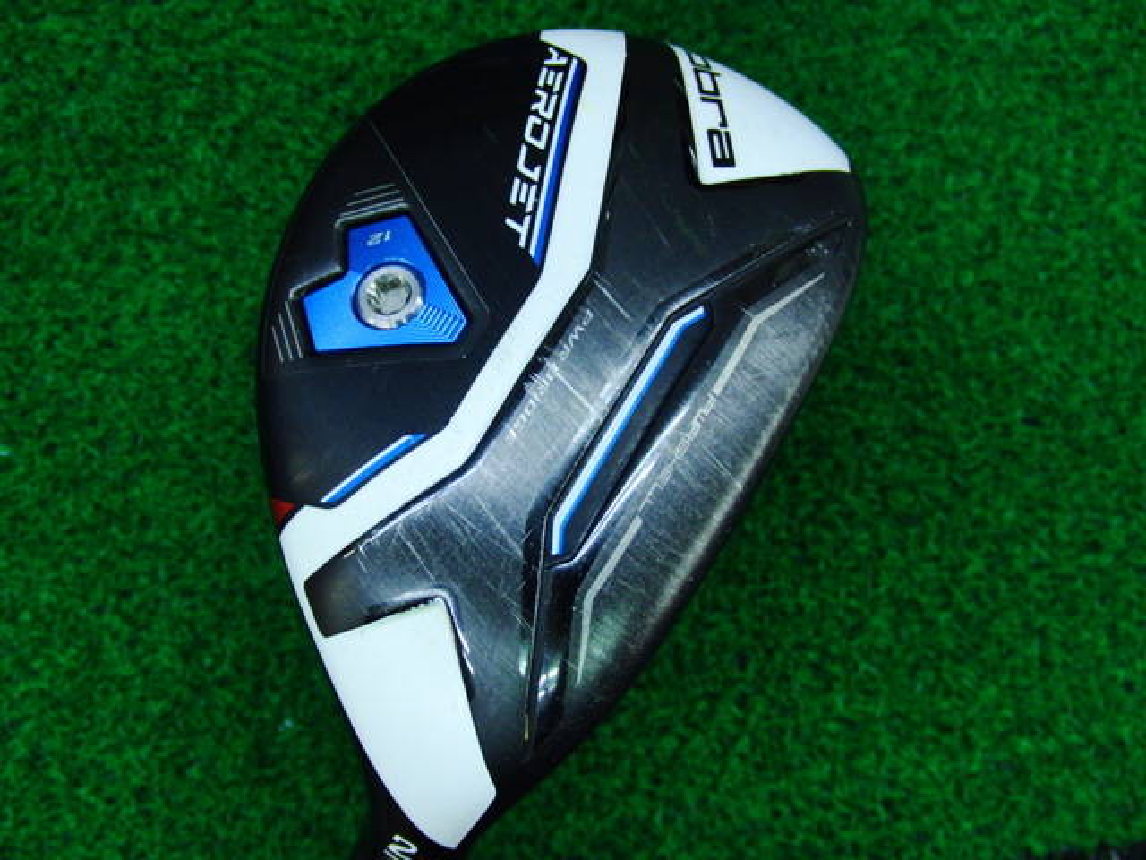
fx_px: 1225
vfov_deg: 38.7
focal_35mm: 37
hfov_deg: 50.1
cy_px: 430
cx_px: 573
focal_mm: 6.42
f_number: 3.6
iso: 320
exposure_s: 1/80
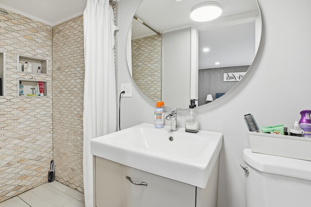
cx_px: 156
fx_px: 142
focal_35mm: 16
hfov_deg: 95.1
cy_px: 104
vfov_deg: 71.9
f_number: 7.1
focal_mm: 11
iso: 400
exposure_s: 1/160
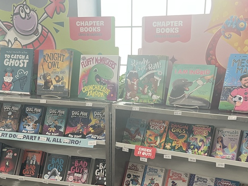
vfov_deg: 31.2
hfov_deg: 41.9
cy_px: 152
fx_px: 322
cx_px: 144
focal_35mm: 45
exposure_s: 1/94
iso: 125
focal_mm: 5.1
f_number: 1.6
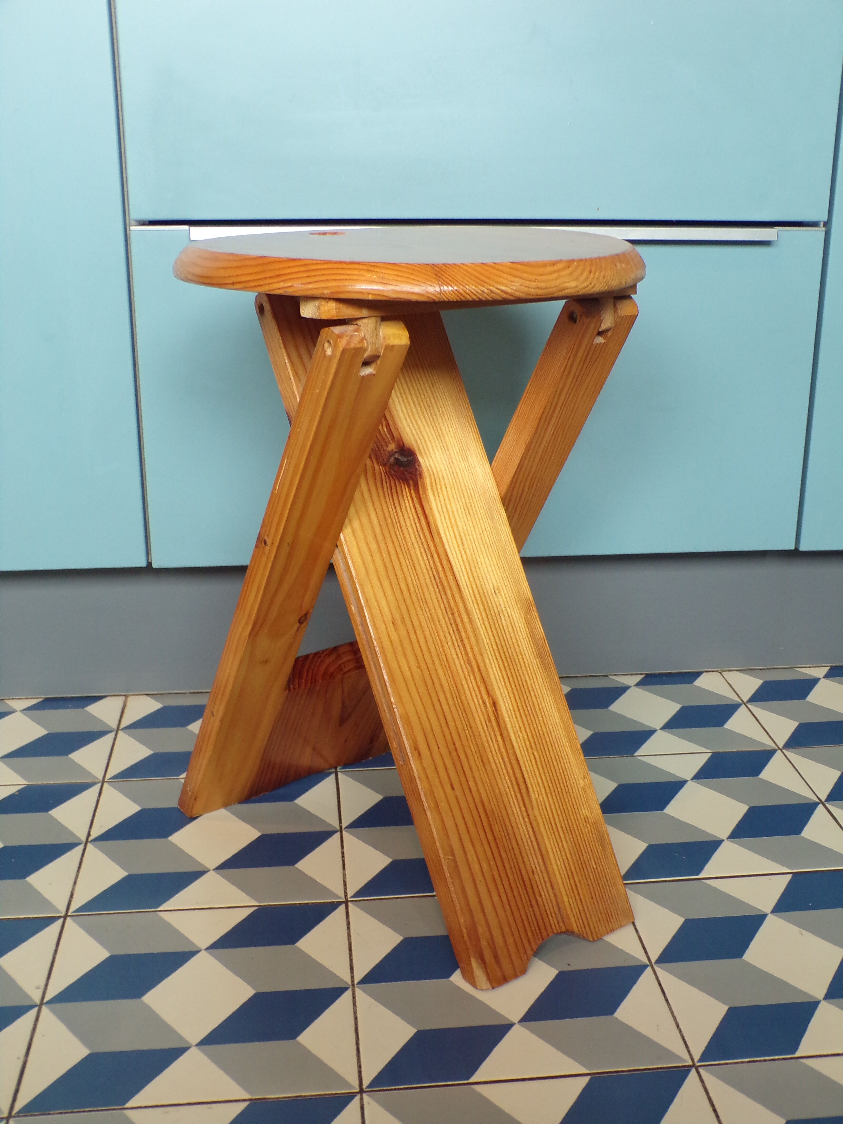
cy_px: 562
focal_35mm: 37
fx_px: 1201
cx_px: 422
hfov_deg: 38.7
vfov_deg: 50.1
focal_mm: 6.6
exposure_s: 1/17
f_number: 3.3
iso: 204
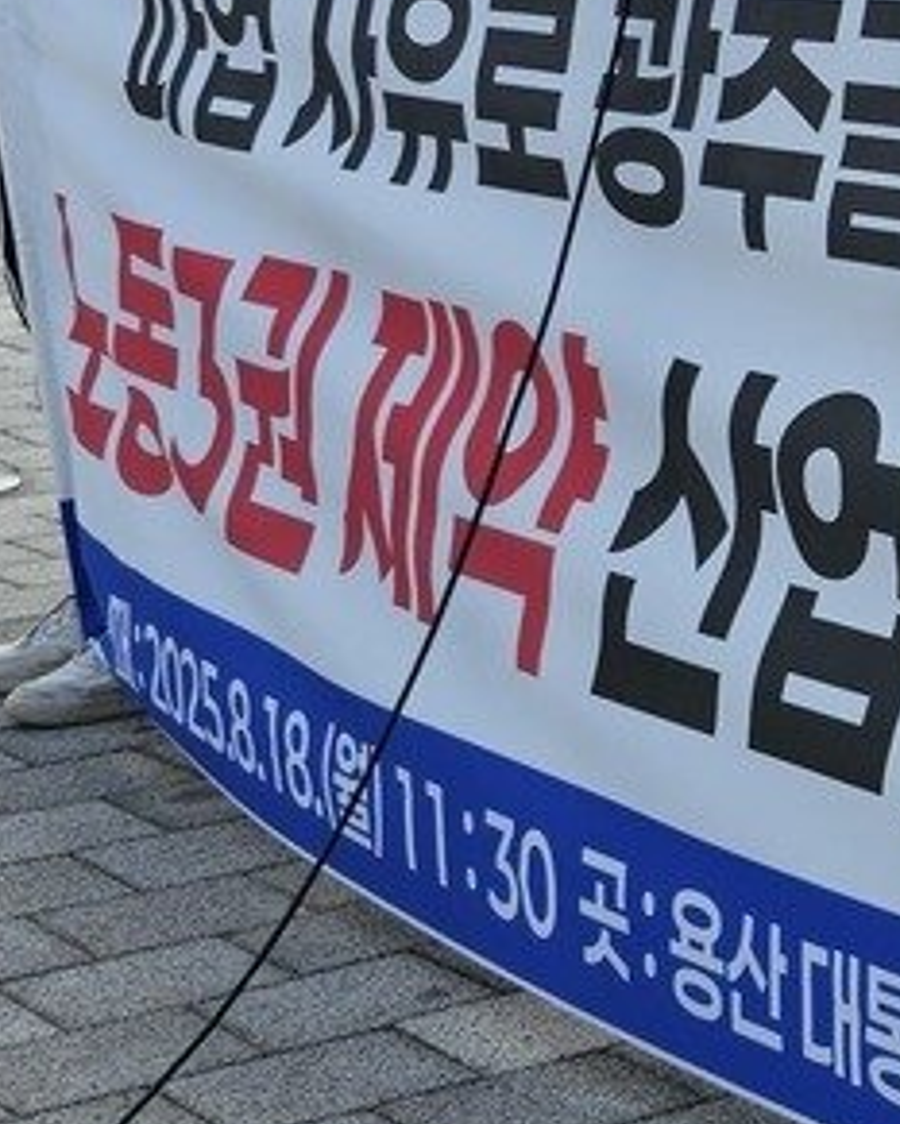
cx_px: 2356
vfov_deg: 16.9
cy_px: -259
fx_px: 3594
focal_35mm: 108
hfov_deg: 11.2
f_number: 1.7
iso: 10
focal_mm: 6.3
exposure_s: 1/647
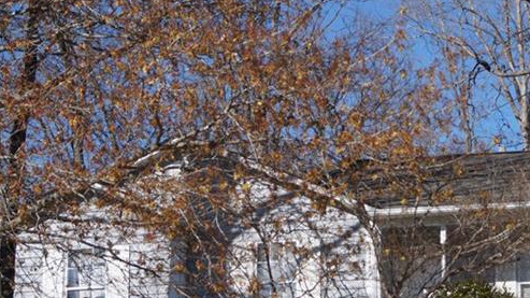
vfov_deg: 10.5
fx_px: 1603
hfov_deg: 18.4
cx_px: 486
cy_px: 299
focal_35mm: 114
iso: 250
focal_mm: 35
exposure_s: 1/2000
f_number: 5
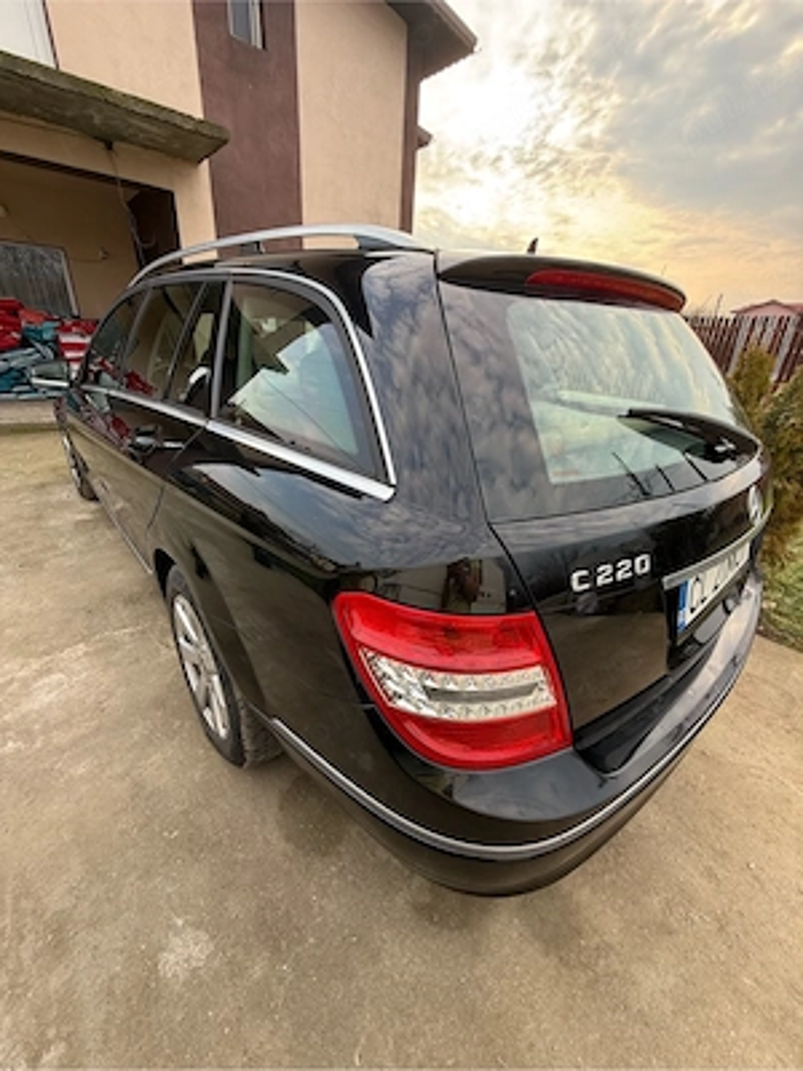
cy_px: 536
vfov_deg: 102.1
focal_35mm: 14
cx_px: 402
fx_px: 433
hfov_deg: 85.7
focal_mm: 2.22
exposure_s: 1/182
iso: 50
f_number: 2.2
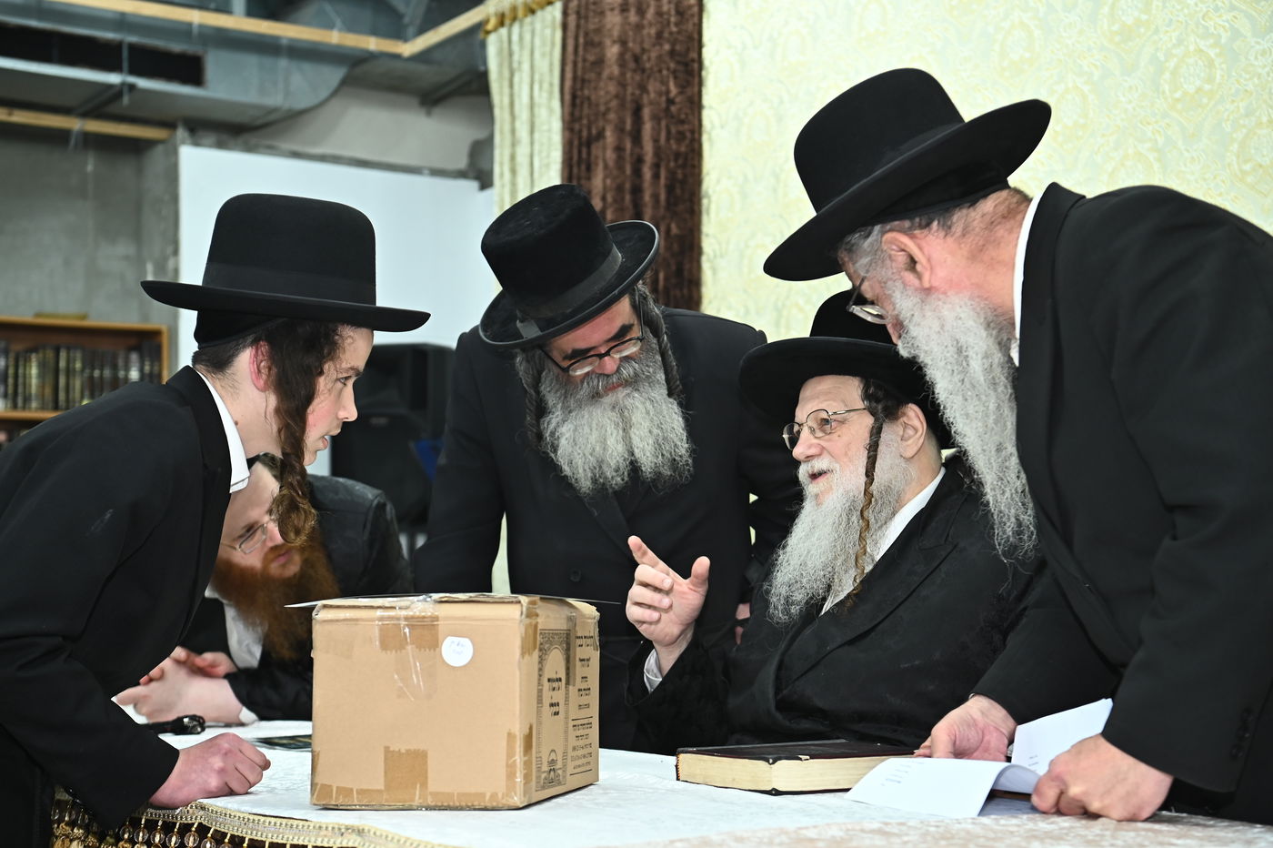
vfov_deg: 23.4
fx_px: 2050
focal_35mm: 58
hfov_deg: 34.5
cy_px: 424
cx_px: 636
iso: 1000
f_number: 4.5
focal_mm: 58
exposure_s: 1/125
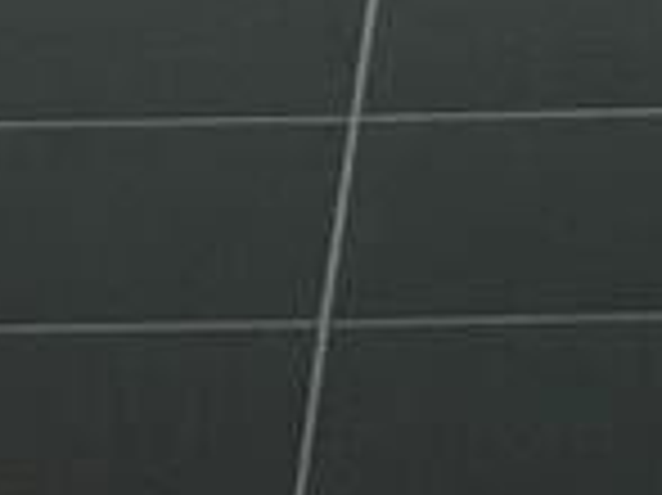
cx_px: -685
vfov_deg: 2.7
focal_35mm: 536
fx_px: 10242
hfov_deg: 3.7
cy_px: 1611
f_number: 2.8
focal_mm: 9
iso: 250
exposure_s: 1/50
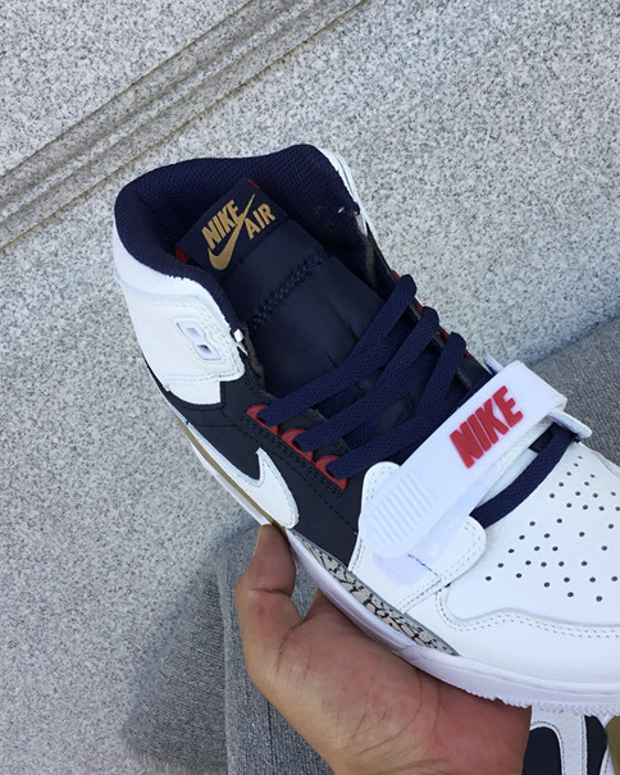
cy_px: 399
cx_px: 377
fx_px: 1032
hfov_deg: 33.3
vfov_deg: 41.2
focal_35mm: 45
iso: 25
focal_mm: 3.3
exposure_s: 1/207
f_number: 2.4
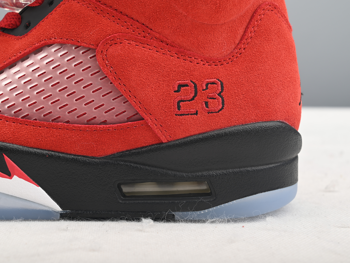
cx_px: 154
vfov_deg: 26.6
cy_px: 131
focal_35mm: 55
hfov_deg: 34.9
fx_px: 556
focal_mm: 50
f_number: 10
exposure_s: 1/200
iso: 100
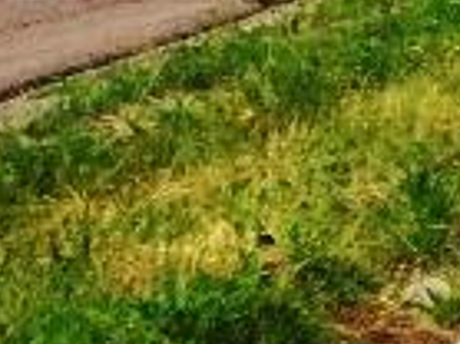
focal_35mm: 192
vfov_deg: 7.4
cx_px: 1201
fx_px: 2549
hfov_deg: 9.0
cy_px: -347
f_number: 2.2
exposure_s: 1/912
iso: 50
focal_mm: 3.81
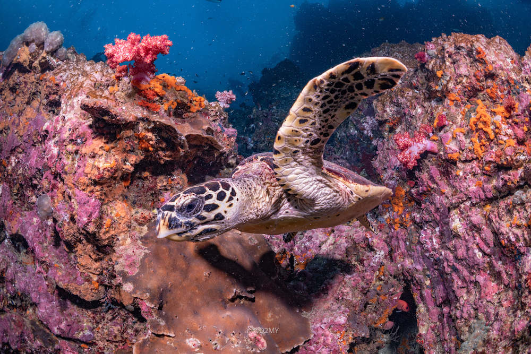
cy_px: 177
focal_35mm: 16
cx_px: 266
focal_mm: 16
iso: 500
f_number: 9
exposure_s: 1/200
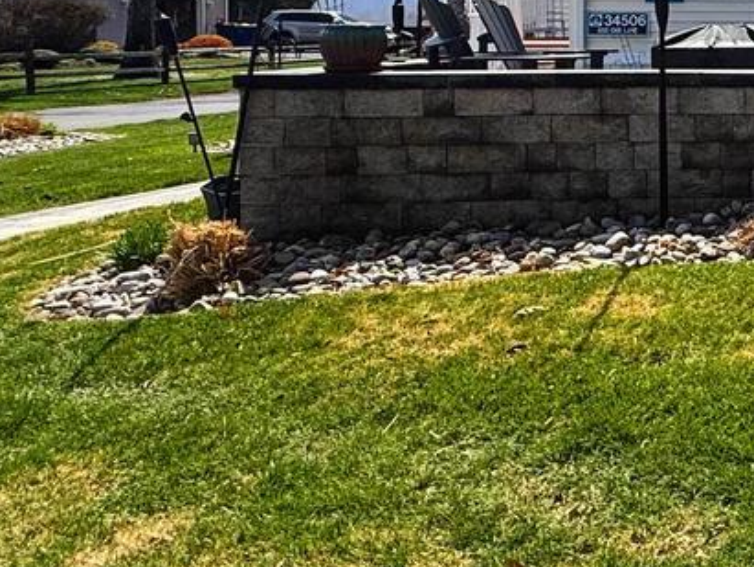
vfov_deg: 28.3
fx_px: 1068
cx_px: 1042
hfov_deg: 29.2
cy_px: 28
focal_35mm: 49
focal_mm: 2.22
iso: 64
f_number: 2.2
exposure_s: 1/2024
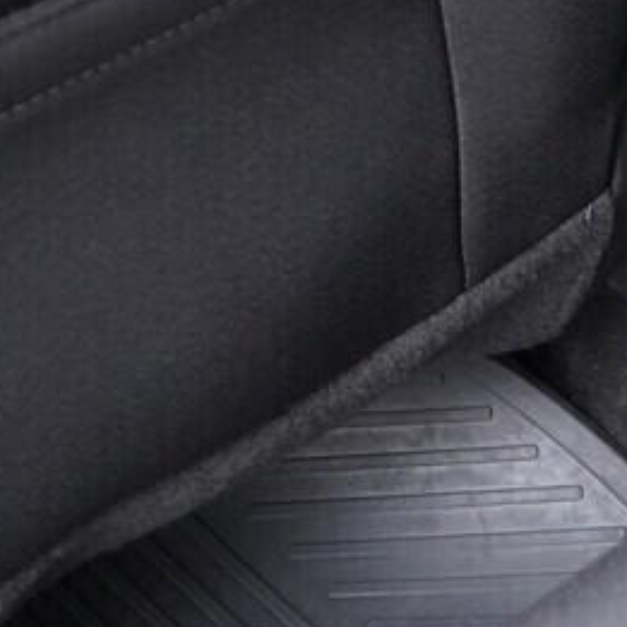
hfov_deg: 13.7
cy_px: -40
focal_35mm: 120
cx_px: 944
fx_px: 2459
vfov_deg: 14.2
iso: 1600
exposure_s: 1/40
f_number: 2.8
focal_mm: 24
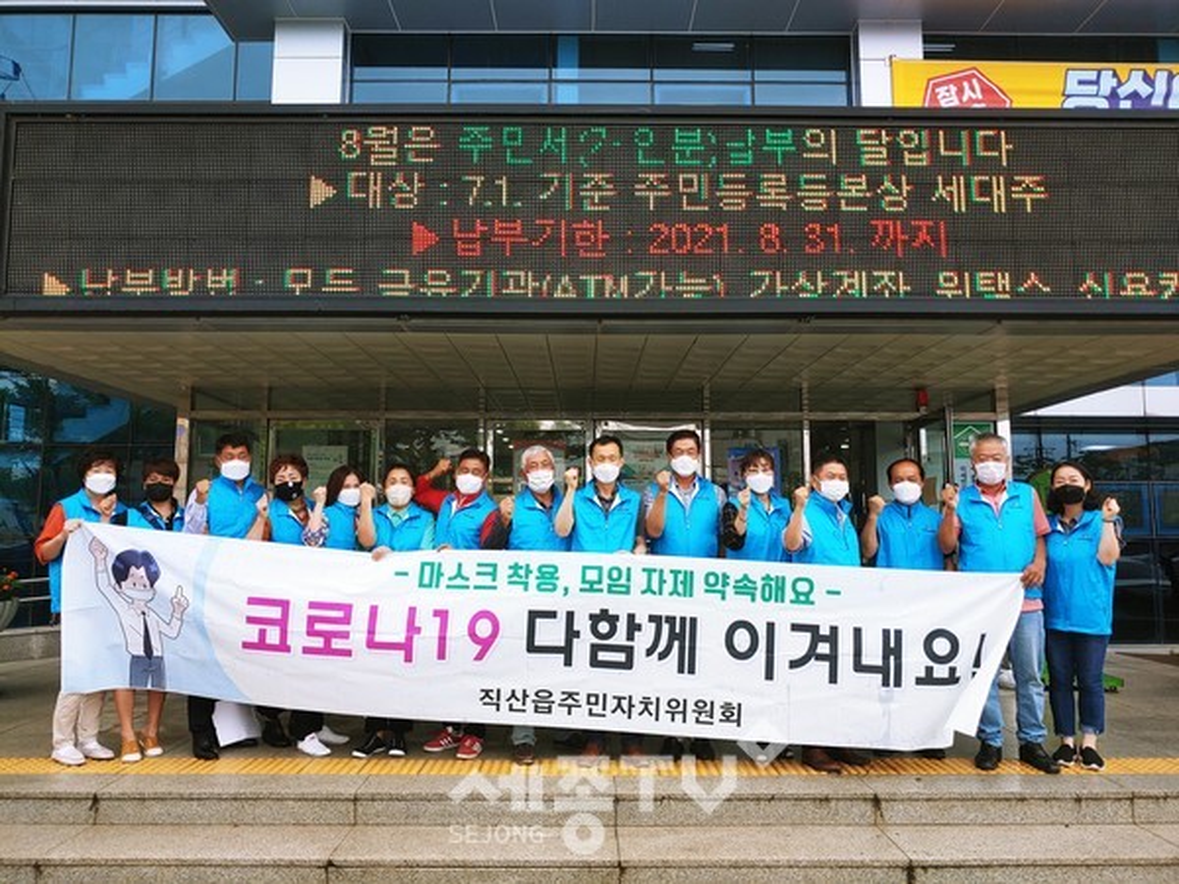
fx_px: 851
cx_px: 590
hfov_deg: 69.4
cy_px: 442
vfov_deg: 54.9
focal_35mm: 25
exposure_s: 1/211
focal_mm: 4.23
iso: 50
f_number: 1.5
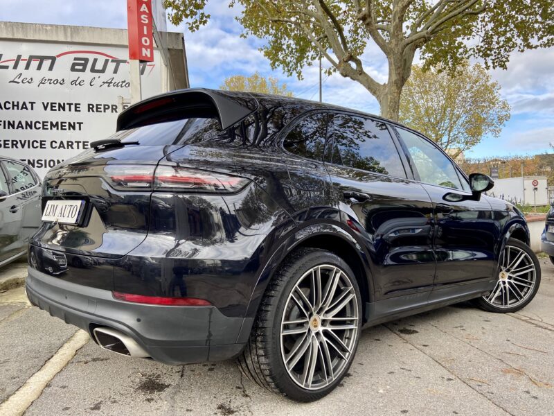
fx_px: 416
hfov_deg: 67.3
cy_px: 208
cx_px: 277
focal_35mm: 26
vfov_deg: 53.1
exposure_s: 1/493
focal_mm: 4.25
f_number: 1.8
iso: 32
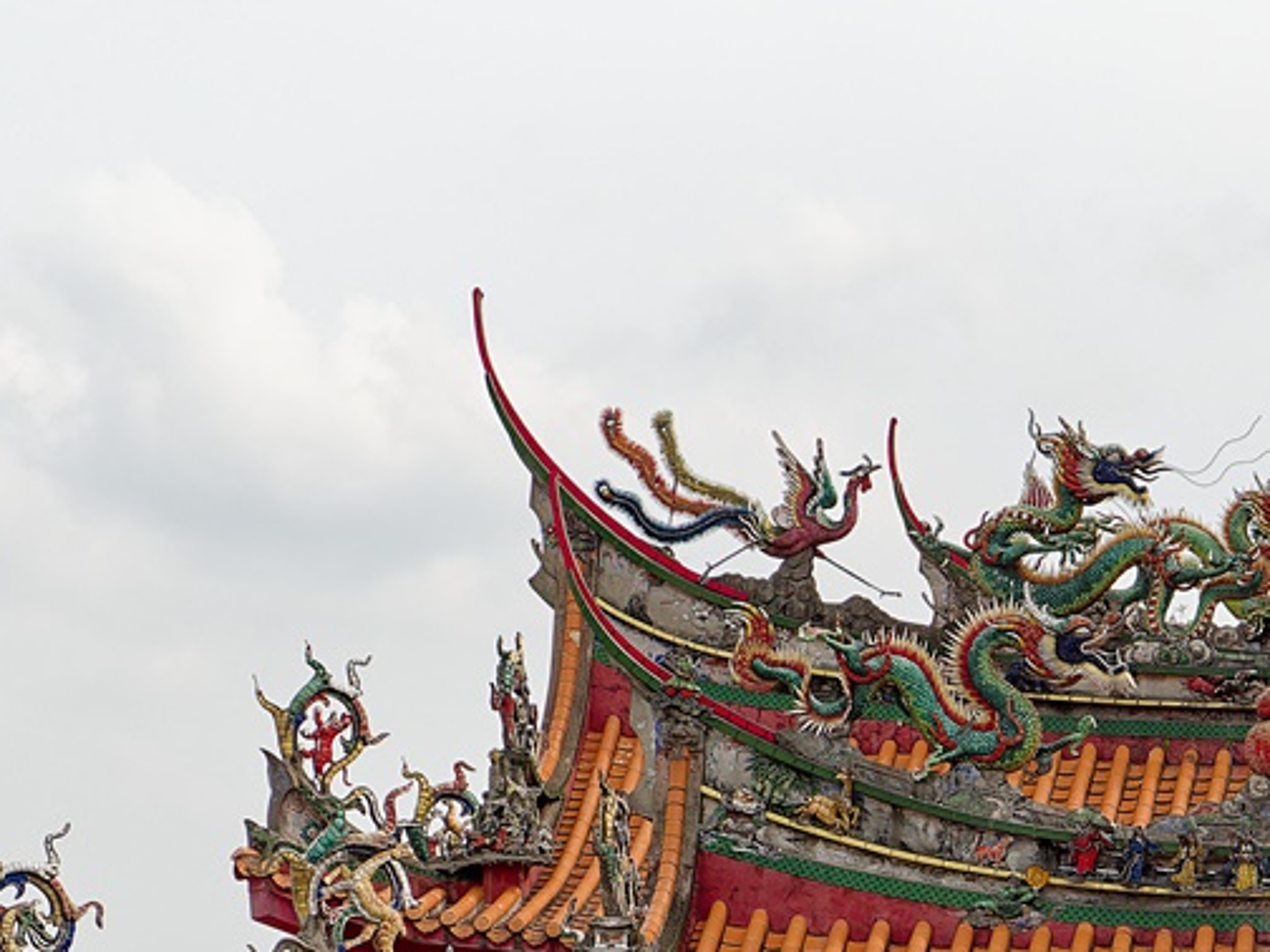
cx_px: 1463
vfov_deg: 10.2
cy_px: 1098
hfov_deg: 13.5
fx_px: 5246
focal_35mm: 143
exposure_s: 1/1000
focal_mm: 25
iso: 200
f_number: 4
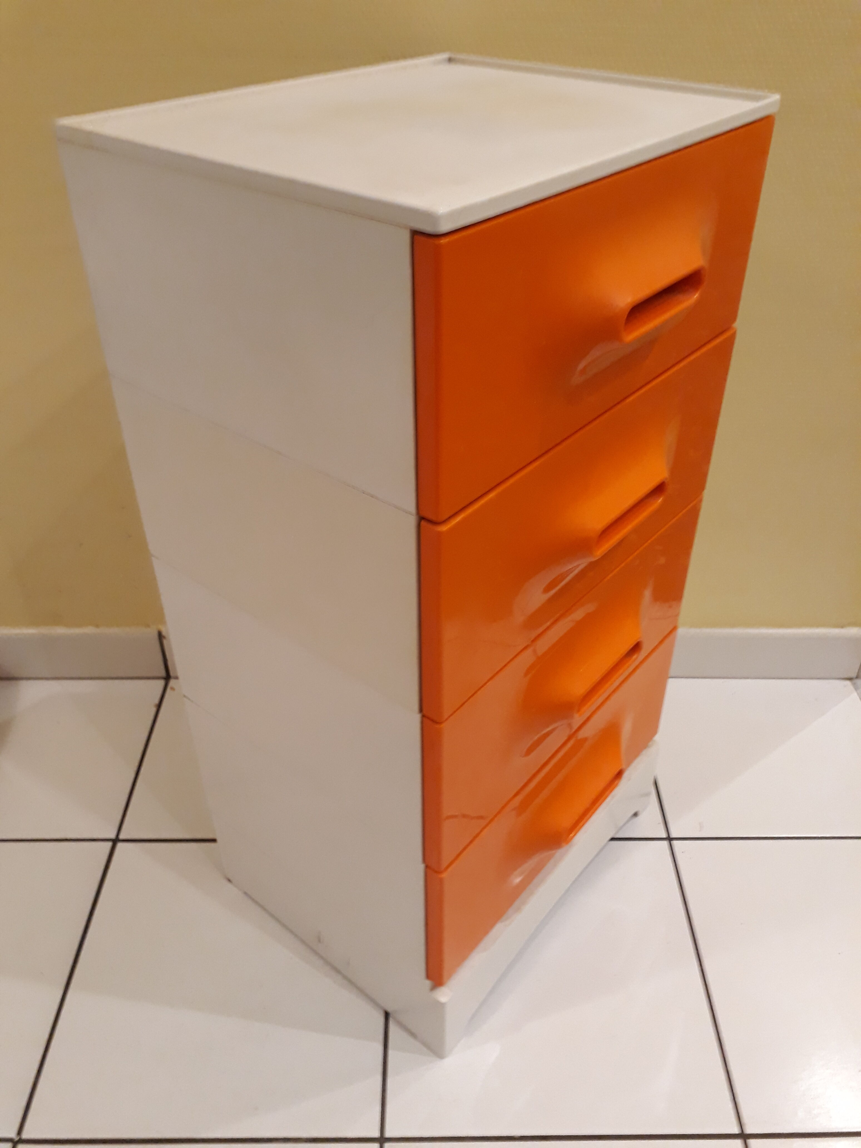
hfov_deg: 51.4
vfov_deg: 65.3
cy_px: 574
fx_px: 895
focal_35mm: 27
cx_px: 430
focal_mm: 3.6
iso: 200
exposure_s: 1/17
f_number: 1.9
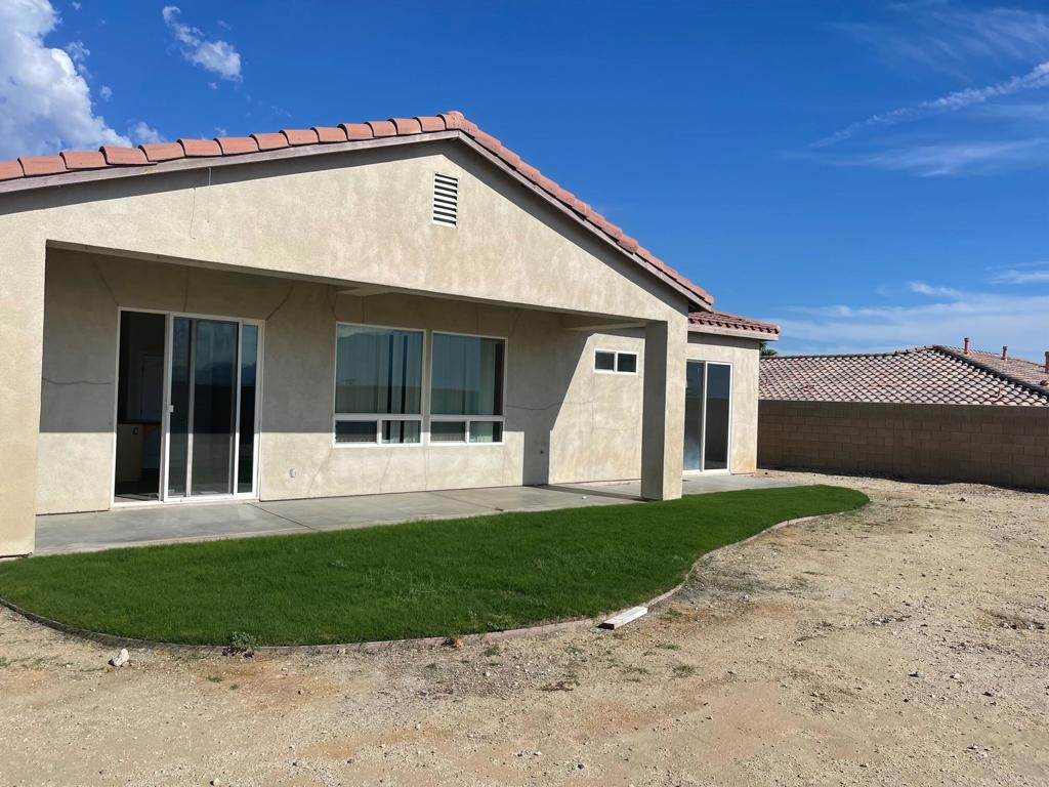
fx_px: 788
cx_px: 524
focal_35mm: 26
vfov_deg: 53.1
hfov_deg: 67.3
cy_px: 394
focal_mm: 5.1
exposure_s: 1/6993
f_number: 1.6
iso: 32
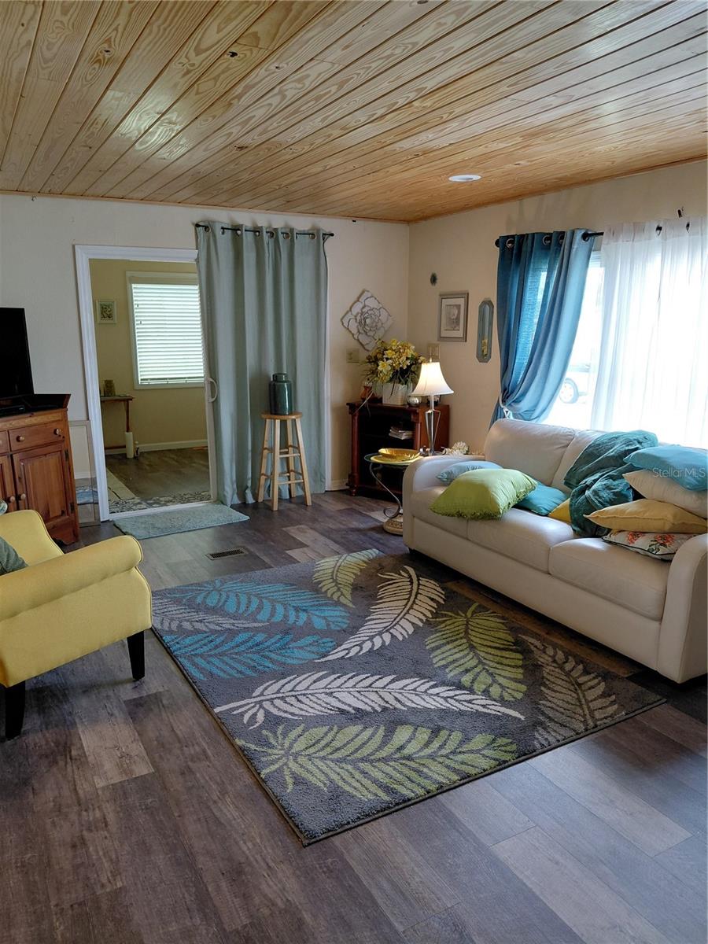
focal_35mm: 25
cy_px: 472
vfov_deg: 69.4
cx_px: 354
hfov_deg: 54.9
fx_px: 682
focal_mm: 4.69
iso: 160
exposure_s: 1/60
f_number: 1.8
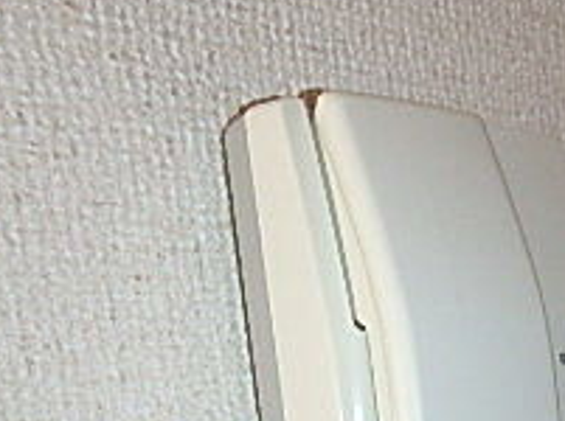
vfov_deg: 19.4
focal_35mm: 67
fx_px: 1092
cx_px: 635
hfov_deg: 26.5
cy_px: 612
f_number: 3.5
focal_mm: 3.7
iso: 400
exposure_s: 1/30
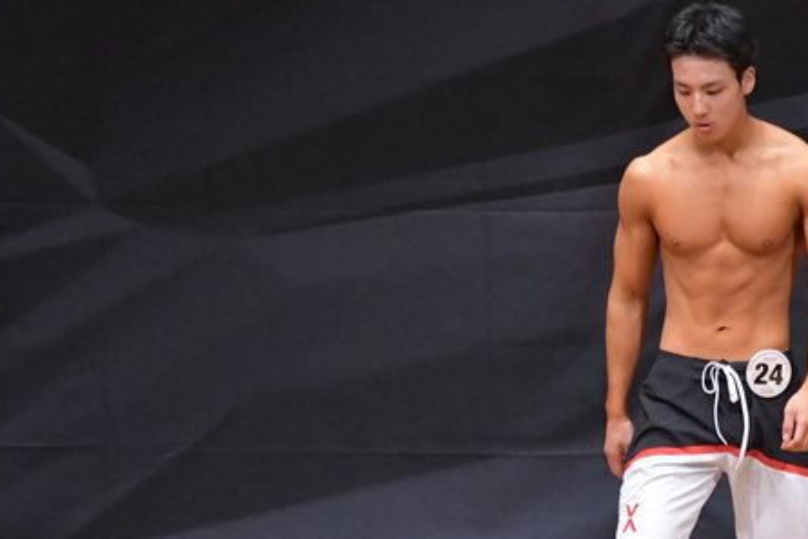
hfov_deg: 3.9
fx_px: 11719
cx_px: 651
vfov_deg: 2.6
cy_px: 423
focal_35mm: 522
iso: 6400
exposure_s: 1/400
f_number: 5.6
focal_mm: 200
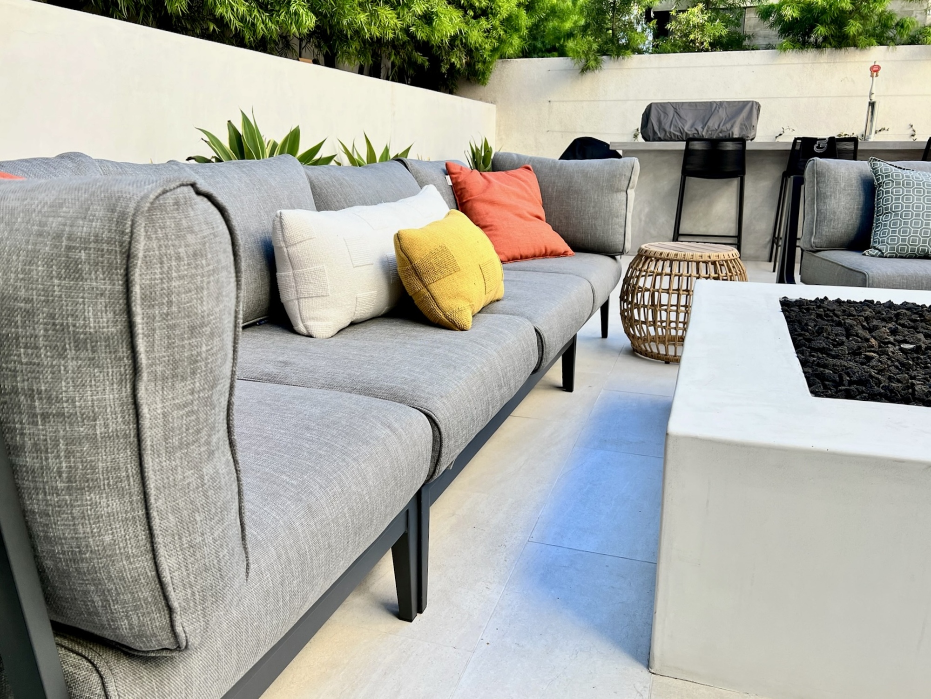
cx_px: 466
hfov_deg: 67.3
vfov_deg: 53.1
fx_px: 699
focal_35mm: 26
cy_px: 350
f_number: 1.5
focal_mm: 5.7
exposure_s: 1/639
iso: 50
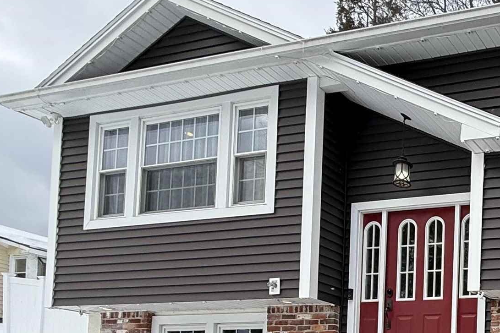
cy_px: 404
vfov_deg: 28.3
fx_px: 569
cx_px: 589
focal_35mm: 41
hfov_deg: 37.1
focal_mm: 2.22
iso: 50
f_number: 2.2
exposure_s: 1/510
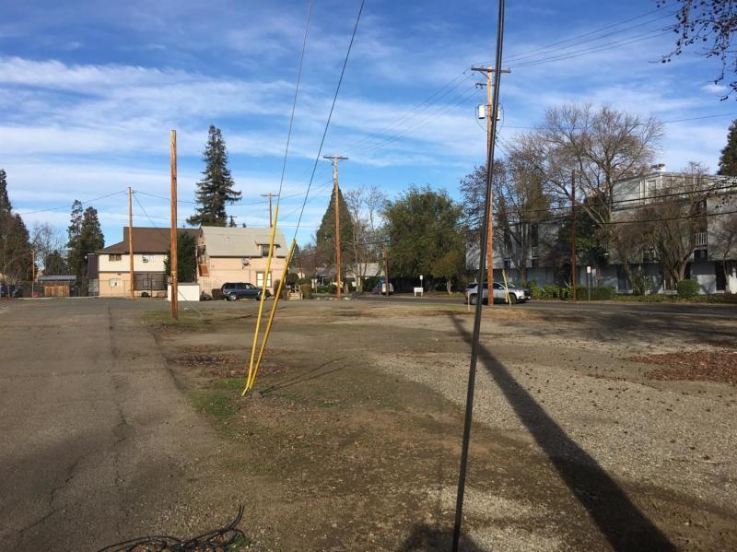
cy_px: 276
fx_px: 617
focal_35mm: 29
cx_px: 368
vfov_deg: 48.2
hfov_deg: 61.7
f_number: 2.2
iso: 25
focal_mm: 4.15
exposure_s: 1/1451
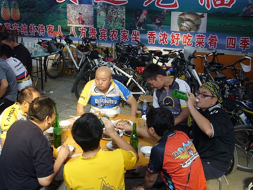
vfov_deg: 30.9
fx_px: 344
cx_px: 124
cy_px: 93
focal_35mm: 47
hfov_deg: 40.4
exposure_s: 1/50
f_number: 3
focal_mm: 5.4
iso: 80
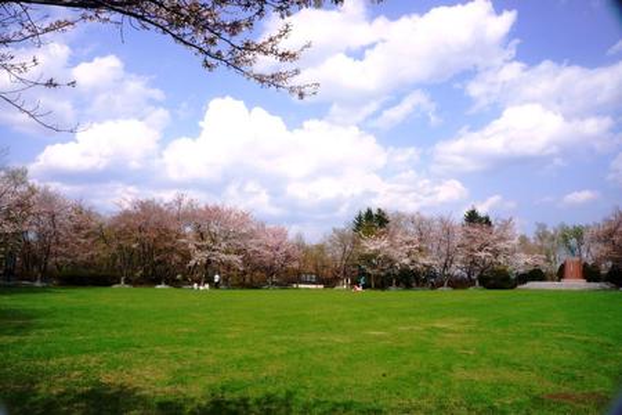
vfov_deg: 47.9
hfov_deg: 67.4
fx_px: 466
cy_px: 208
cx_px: 311
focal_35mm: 27
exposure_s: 1/160
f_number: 13
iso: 100
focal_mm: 18
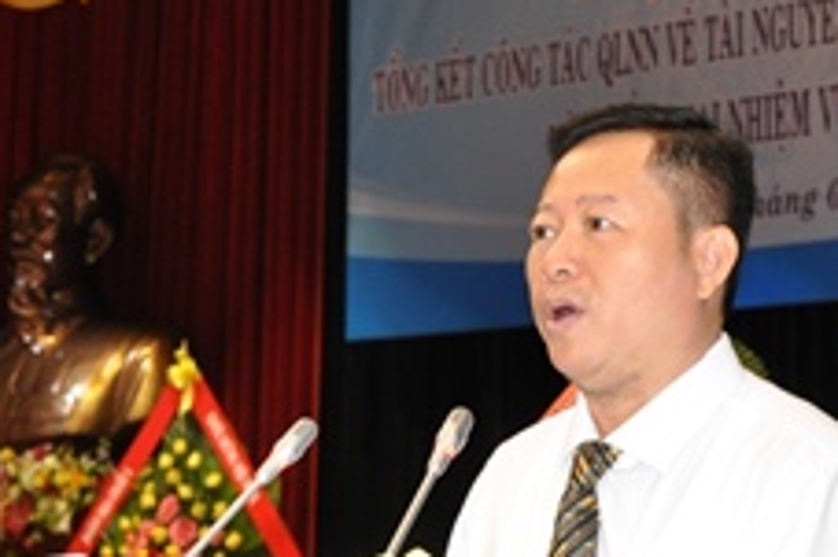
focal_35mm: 103
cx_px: 413
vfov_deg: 13.3
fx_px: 2396
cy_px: 194
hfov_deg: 19.8
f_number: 4.5
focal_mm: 26
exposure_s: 1/20
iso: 800
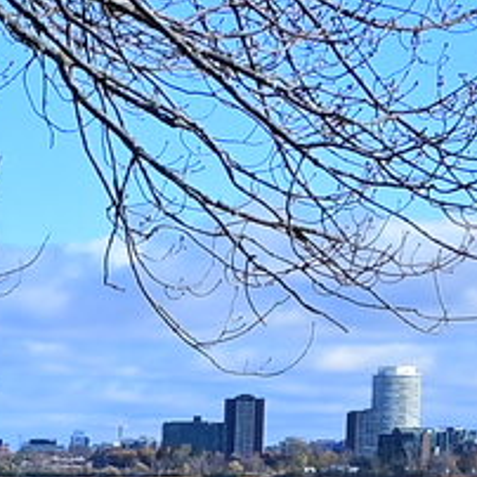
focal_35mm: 230
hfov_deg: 7.2
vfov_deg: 7.2
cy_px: 1056
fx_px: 3586
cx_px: -630
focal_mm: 16
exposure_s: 1/125
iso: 100
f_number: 11
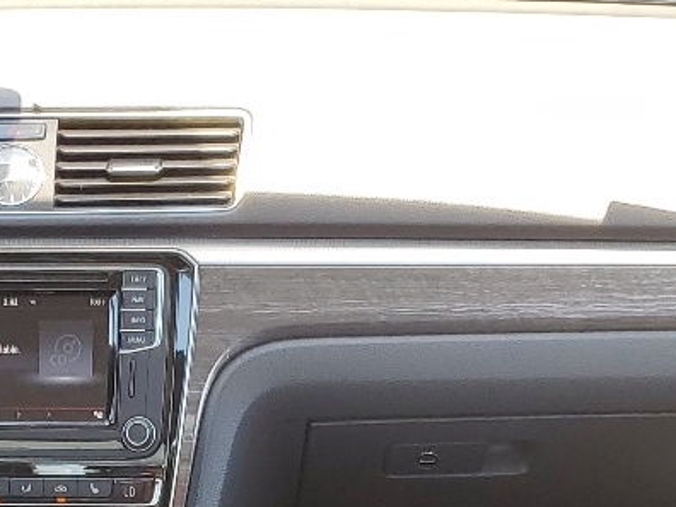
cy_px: 947
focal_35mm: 105
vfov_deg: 12.7
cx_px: 99
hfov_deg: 18.5
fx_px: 2050
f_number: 1.5
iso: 50
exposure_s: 1/133
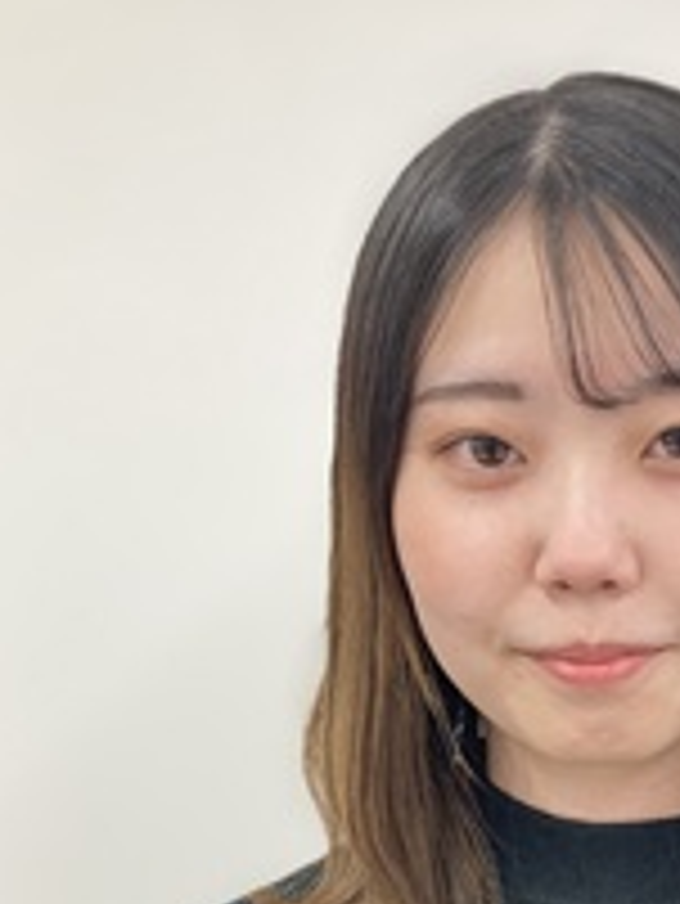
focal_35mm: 56
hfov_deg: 25.4
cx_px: 603
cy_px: 758
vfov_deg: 33.1
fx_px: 1465
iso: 80
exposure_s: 1/121
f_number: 1.8
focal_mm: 3.99
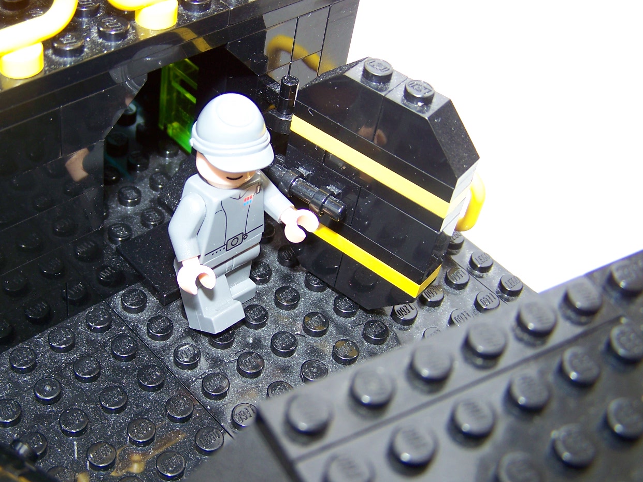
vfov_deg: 29.7
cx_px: 256
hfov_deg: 38.7
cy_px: 249
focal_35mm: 49
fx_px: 910
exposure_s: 1/200
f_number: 2.8
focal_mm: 6.3
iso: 64
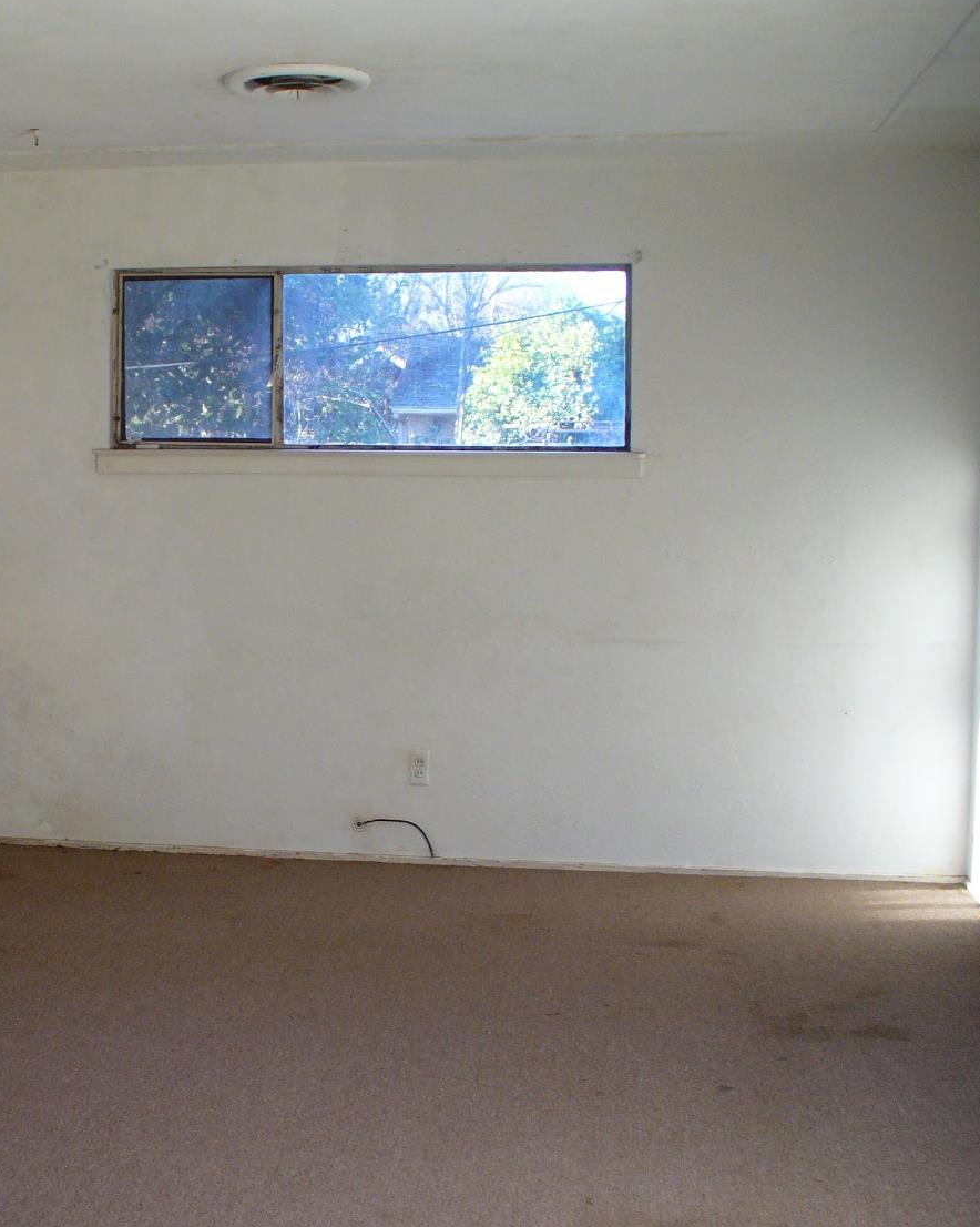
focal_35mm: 49
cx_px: 205
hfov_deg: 30.1
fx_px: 1777
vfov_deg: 38.1
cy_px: 611
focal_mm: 6.1
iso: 100
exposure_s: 1/40
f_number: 2.8
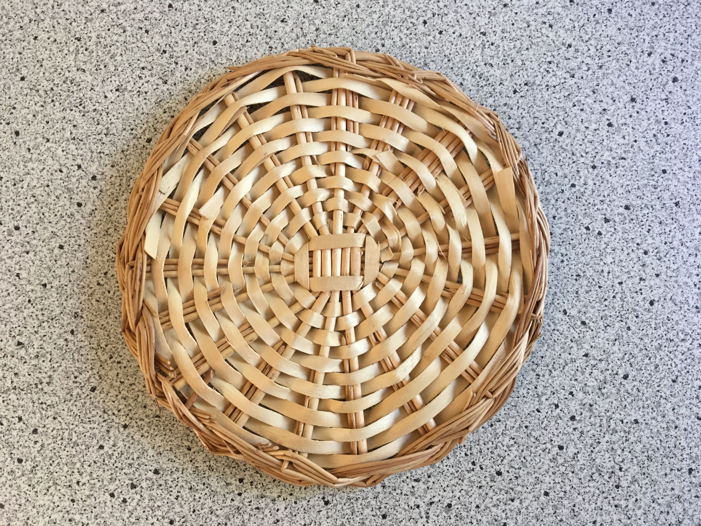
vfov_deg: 48.2
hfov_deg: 61.7
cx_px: 350
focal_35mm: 29
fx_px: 587
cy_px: 263
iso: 125
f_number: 2.2
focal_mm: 4.15
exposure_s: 1/33
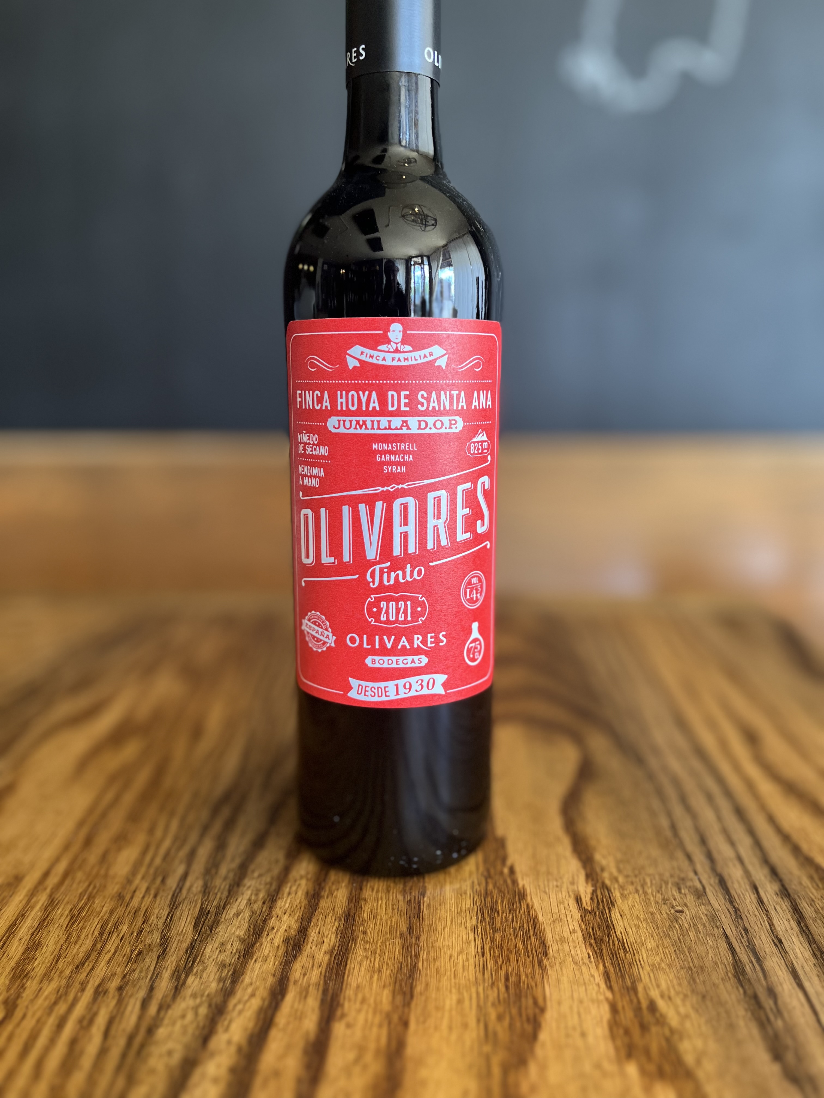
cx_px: 412
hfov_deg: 53.1
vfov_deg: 67.3
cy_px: 549
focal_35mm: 26
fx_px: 825
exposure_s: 1/60
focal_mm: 5.1
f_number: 1.6
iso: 125
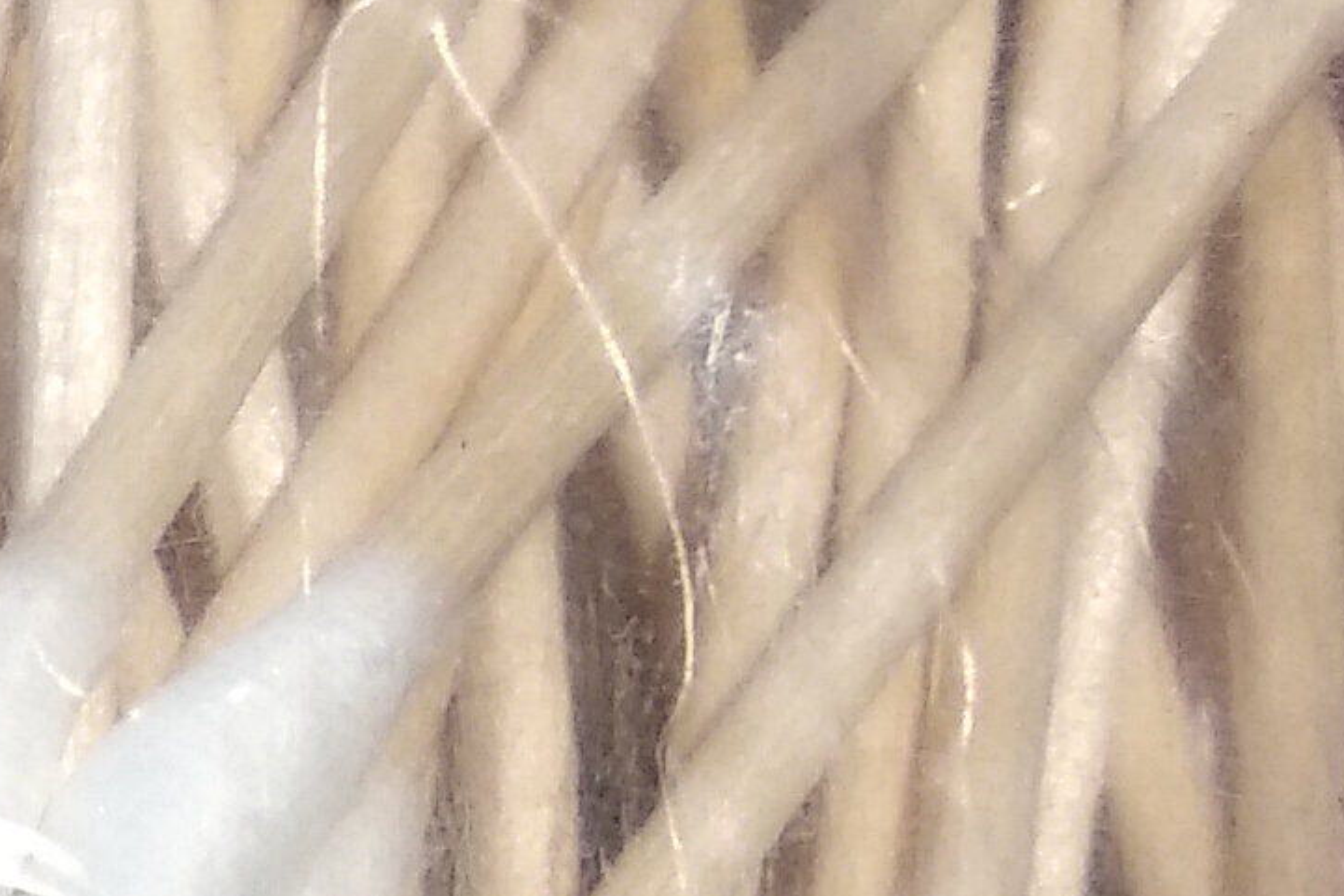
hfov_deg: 11.1
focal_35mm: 150
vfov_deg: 9.0
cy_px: 1125
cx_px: -2075
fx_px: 5601
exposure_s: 1/100
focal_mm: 3.81
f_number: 2.2
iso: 160
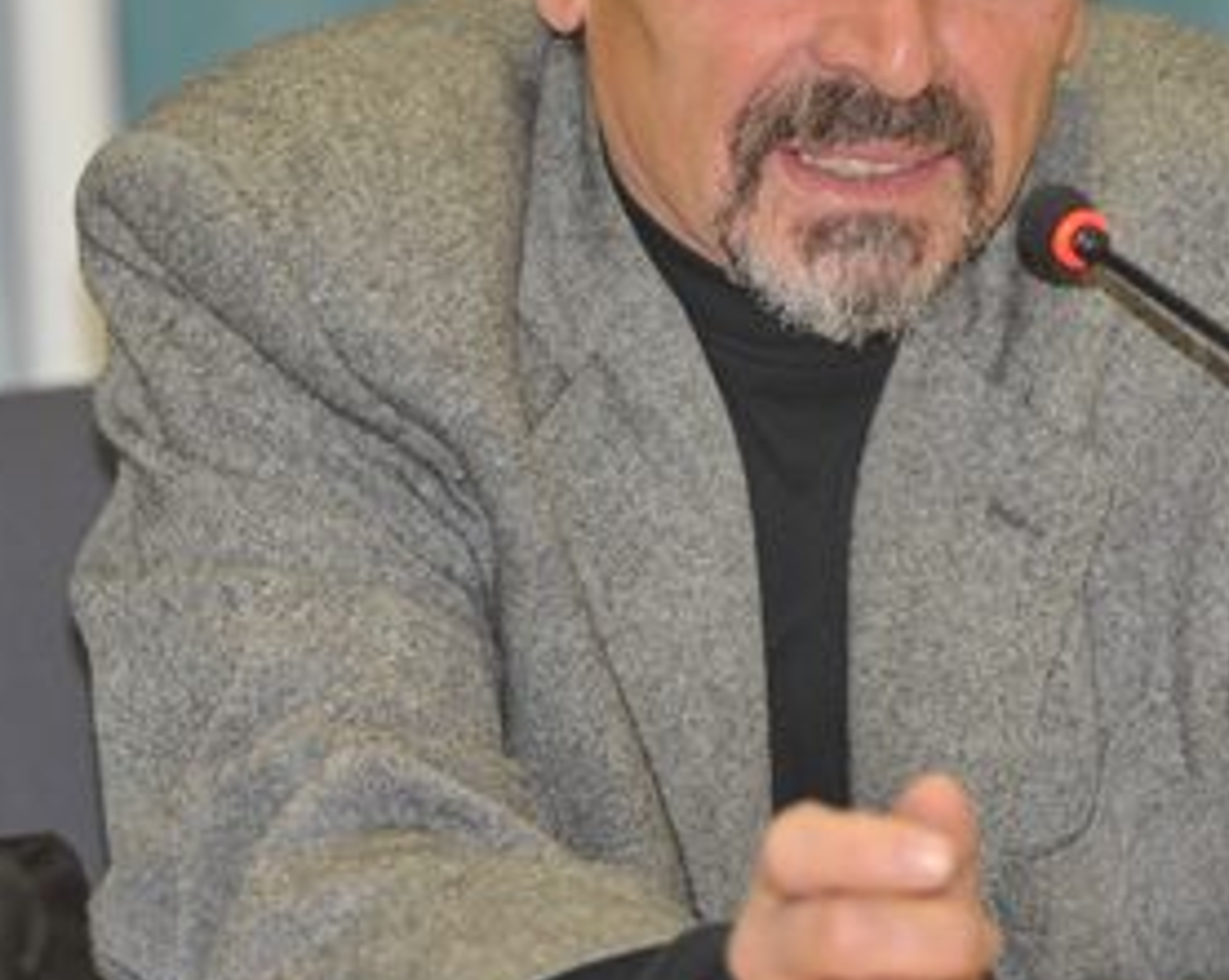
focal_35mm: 243
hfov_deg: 8.0
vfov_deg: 6.4
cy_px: 284
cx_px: 892
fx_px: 8829
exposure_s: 1/100
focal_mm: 112
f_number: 2.8
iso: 640
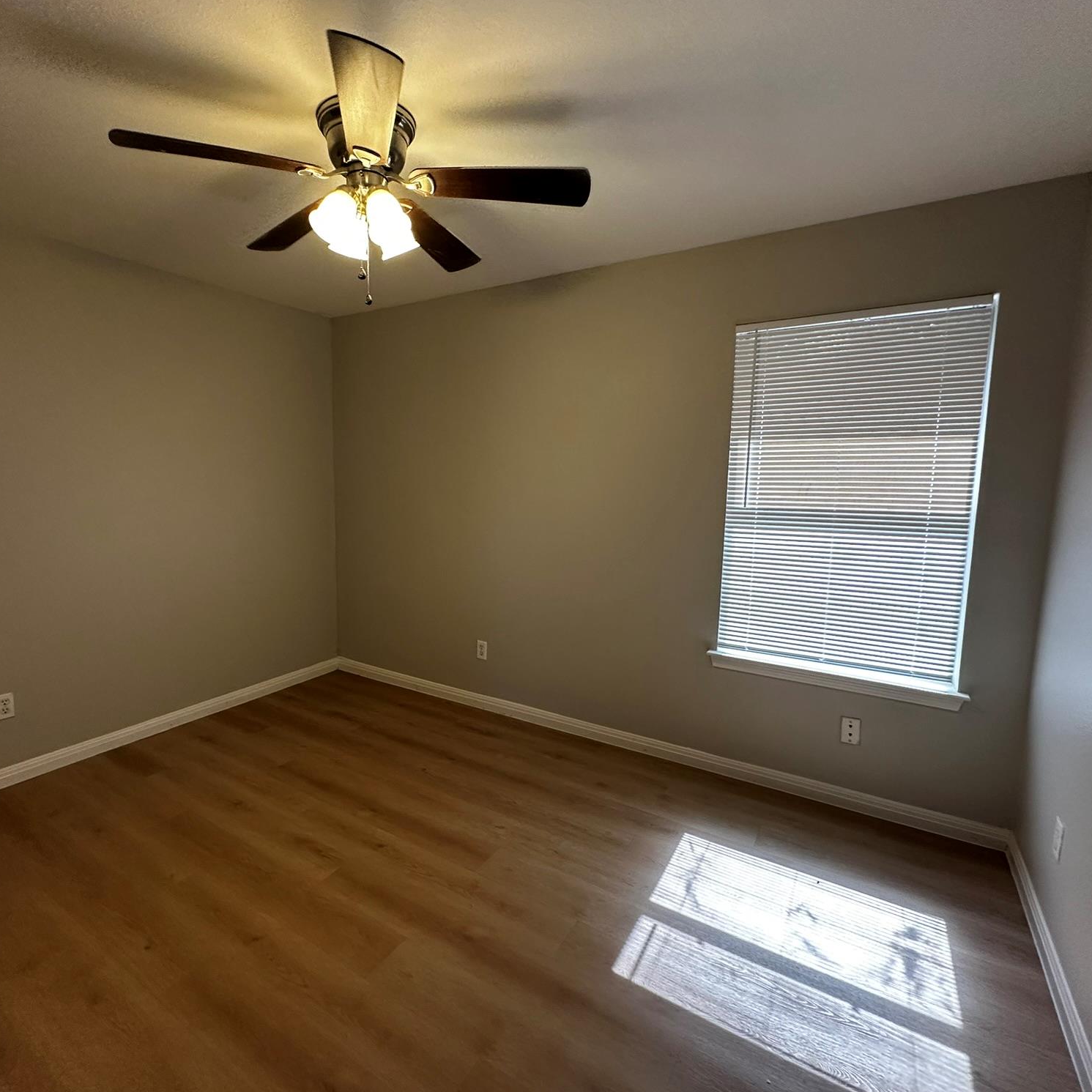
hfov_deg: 83.6
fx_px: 607
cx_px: 482
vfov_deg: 84.0
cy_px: 547
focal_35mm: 17
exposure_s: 1/120
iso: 250
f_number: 2.2
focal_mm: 2.22
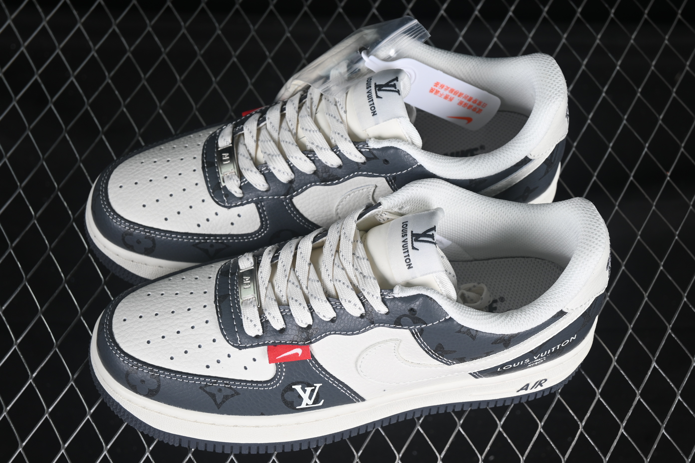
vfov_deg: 18.2
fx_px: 1448
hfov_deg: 27.0
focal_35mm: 75
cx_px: 348
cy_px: 232
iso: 160
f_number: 7.1
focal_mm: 50
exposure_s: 1/60
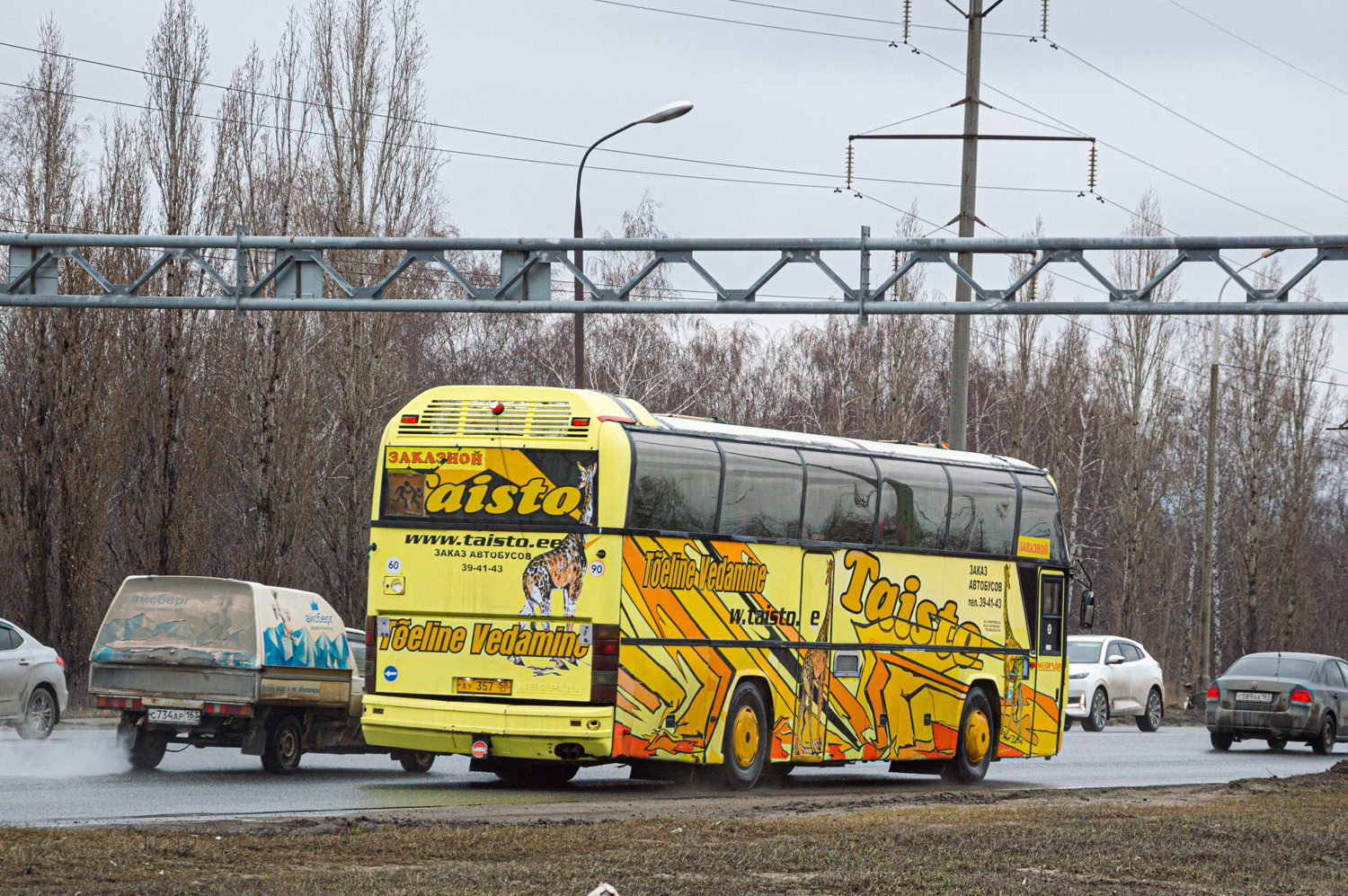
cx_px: 674
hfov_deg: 18.2
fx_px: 4208
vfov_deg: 12.2
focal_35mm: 112
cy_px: 448
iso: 200
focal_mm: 75
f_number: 5.6
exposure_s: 1/500
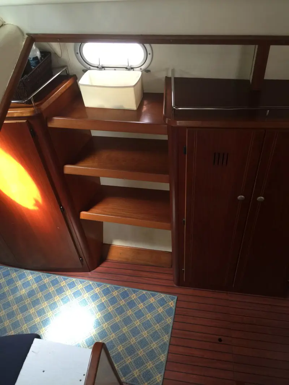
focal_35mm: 29
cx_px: 144
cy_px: 192
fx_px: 323
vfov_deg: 61.6
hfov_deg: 48.2
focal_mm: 4.15
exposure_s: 1/15
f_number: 2.2
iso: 64
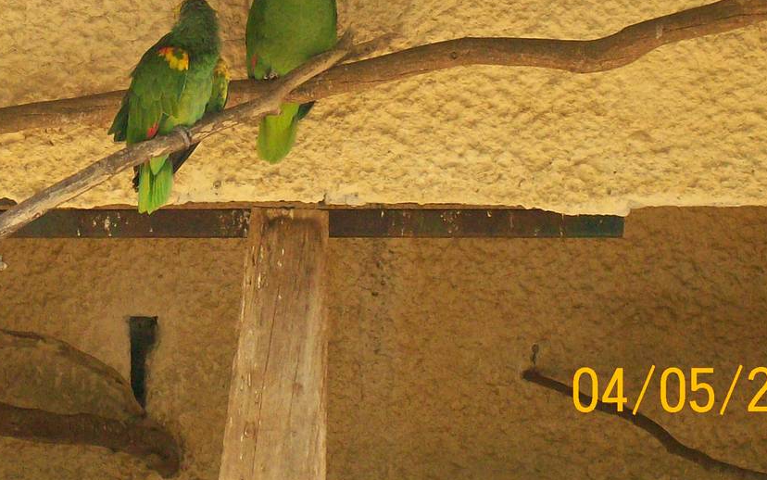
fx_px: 4621
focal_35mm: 221
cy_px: -29
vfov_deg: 5.9
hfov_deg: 9.5
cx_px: 195
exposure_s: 1/125
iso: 140
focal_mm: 18
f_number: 4.8
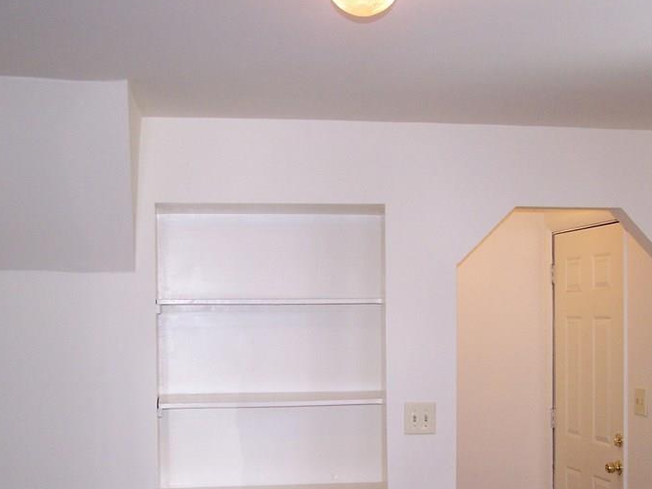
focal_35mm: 57
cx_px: 407
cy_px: 359
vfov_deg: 25.4
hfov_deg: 33.6
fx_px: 1073
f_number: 2.8
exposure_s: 1/60
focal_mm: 6.3
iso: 140
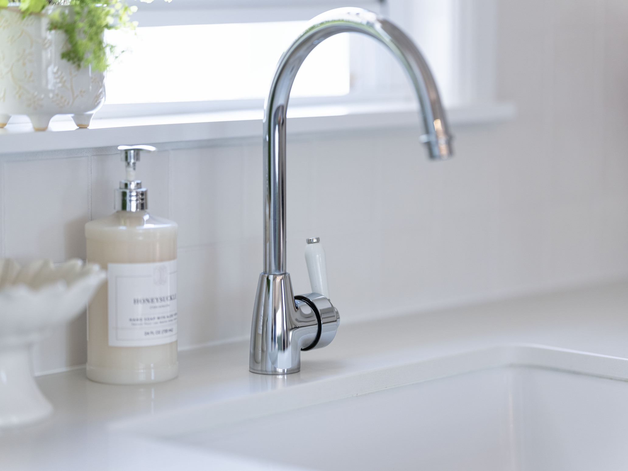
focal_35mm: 107
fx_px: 1941
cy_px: 236
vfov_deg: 13.8
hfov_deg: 18.4
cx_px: 314
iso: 400
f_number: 1.8
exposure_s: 1/250
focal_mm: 135
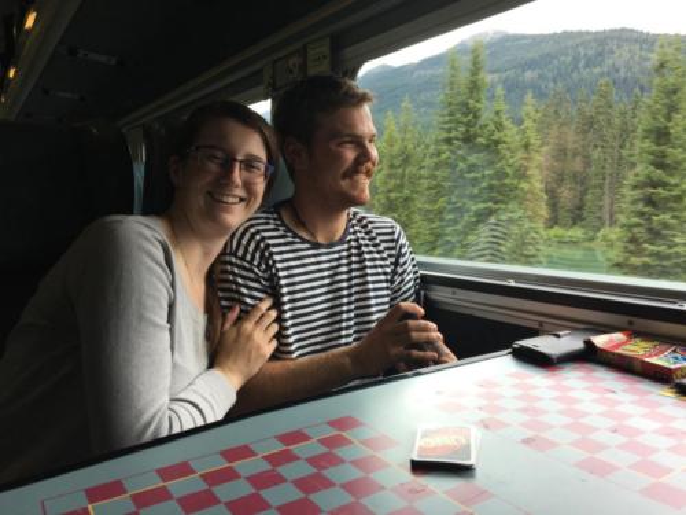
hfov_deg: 61.7
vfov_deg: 48.2
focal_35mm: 29
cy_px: 258
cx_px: 343
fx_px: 575
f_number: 2.2
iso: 40
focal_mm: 4.15
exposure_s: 1/120
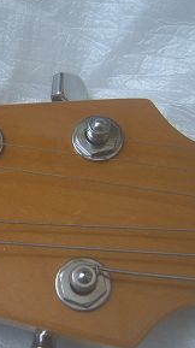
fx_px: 608
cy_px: 190
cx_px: -23
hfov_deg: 17.6
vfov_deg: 31.9
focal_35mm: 66
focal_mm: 5.8
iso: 50
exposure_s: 1/60
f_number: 2.8
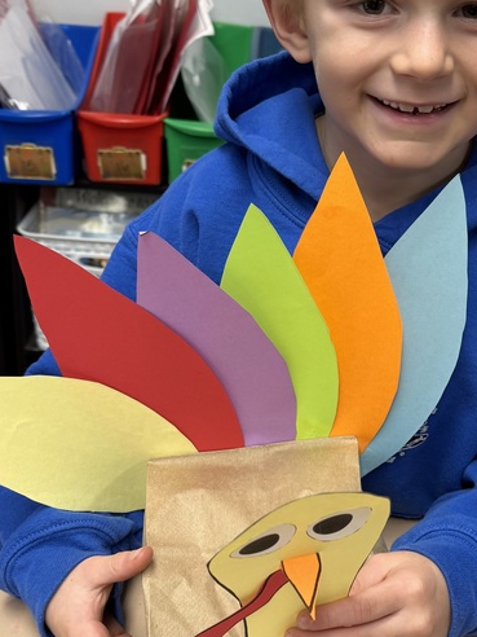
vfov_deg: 38.2
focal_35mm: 50
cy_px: 322
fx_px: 919
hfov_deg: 28.5
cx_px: 376
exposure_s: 1/60
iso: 125
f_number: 1.78
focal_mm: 6.76
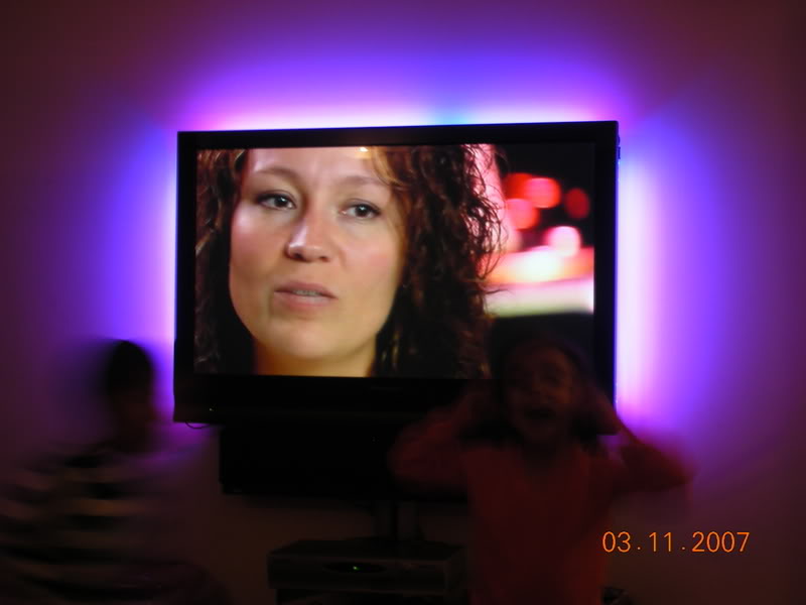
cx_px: 403
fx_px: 1420
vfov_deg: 24.0
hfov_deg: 31.7
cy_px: 302
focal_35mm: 61
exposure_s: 1/3.9
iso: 73
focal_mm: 10.1
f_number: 4
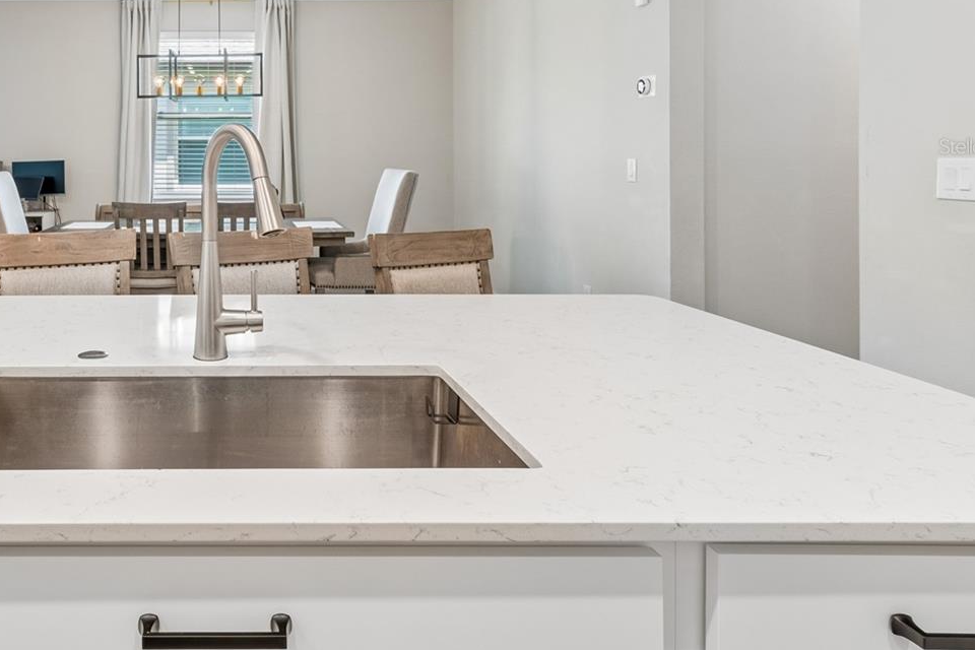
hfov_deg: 66.0
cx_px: 217
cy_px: 146
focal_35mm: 25
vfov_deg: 48.8
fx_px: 677
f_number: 7.1
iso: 100
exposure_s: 1/1.67
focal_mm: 10
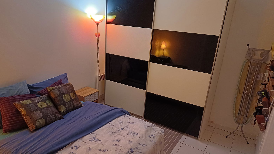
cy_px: 86
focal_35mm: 28
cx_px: 134
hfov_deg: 67.9
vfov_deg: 41.4
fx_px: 203
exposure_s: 1/25
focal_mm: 4.65
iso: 500
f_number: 1.8
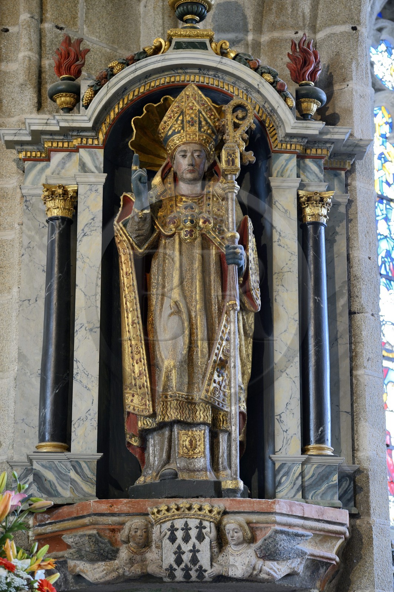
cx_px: 197
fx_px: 1611
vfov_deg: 20.8
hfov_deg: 13.9
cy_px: 296
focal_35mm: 98
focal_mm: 98
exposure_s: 1/15
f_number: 4
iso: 400
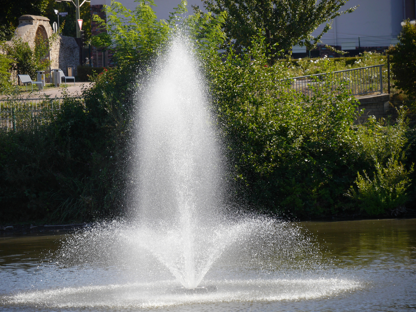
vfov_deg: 6.8
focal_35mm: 218
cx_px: 208
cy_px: 156
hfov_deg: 9.1
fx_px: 2620
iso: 160
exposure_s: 1/500
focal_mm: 109
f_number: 5.6
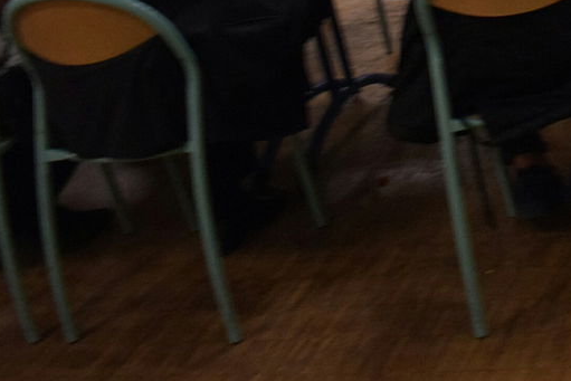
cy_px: -132
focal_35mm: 74
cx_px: 654
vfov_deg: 17.2
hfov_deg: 25.1
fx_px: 1174
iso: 2500
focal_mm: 18
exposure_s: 1/160
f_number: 5.6
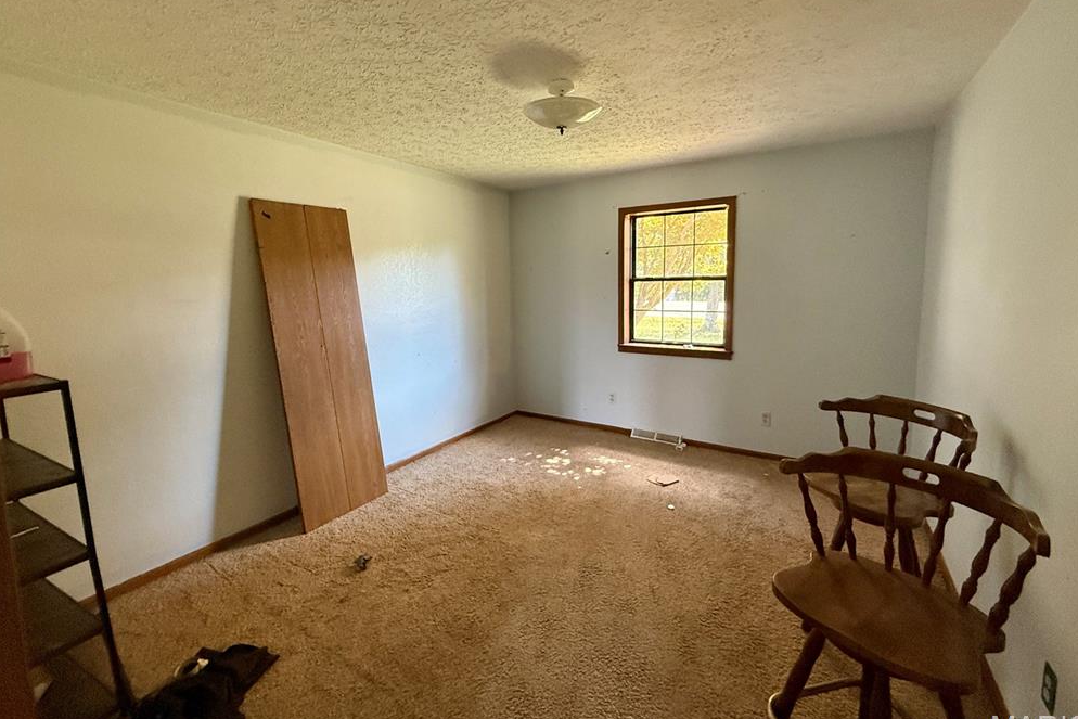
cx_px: 544
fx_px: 449
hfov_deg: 100.4
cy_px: 334
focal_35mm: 15
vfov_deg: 77.2
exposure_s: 1/71
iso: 400
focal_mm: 2.22
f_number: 2.2
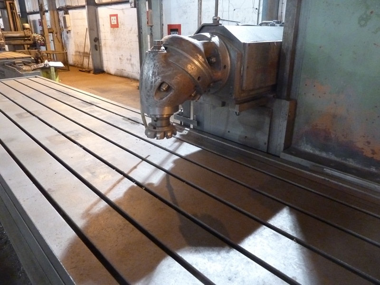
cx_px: 190
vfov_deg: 54.9
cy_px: 142
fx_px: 274
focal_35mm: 25
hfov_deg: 69.4
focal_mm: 4.1
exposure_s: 1/20
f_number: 3.3
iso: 800
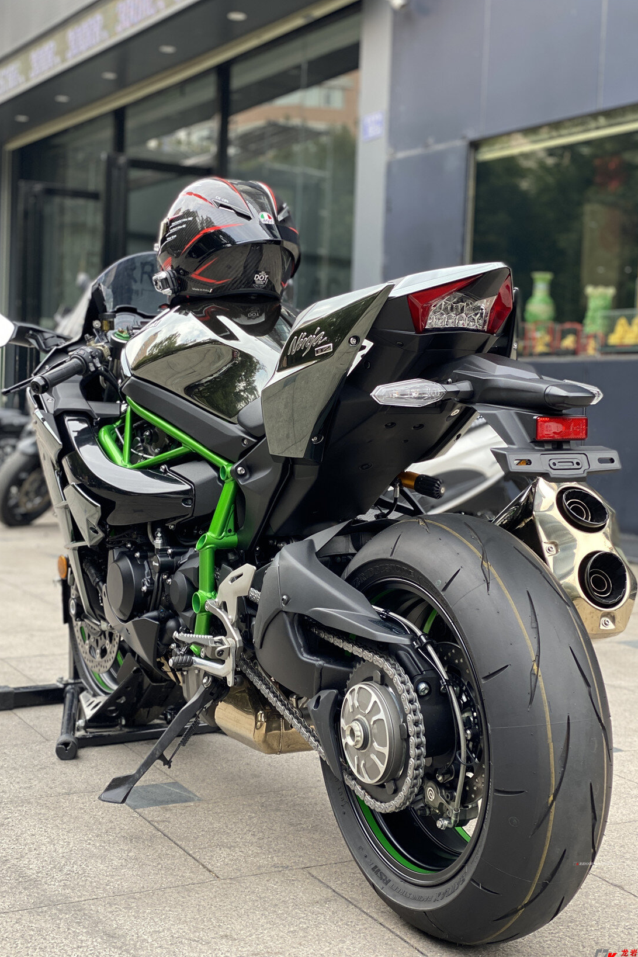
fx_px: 1462
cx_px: 301
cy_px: 484
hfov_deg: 24.6
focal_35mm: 55
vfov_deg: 36.2
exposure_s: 1/122
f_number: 2
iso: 32
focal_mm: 6
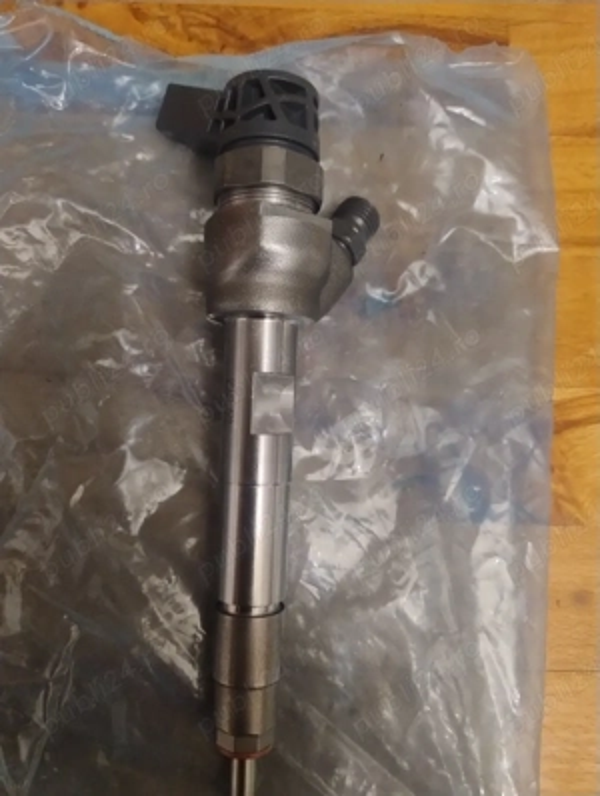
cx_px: 300
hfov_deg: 57.0
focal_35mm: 24
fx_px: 553
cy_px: 398
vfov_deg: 71.5
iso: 1841
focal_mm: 5.56
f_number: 1.8
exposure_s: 1/33.3
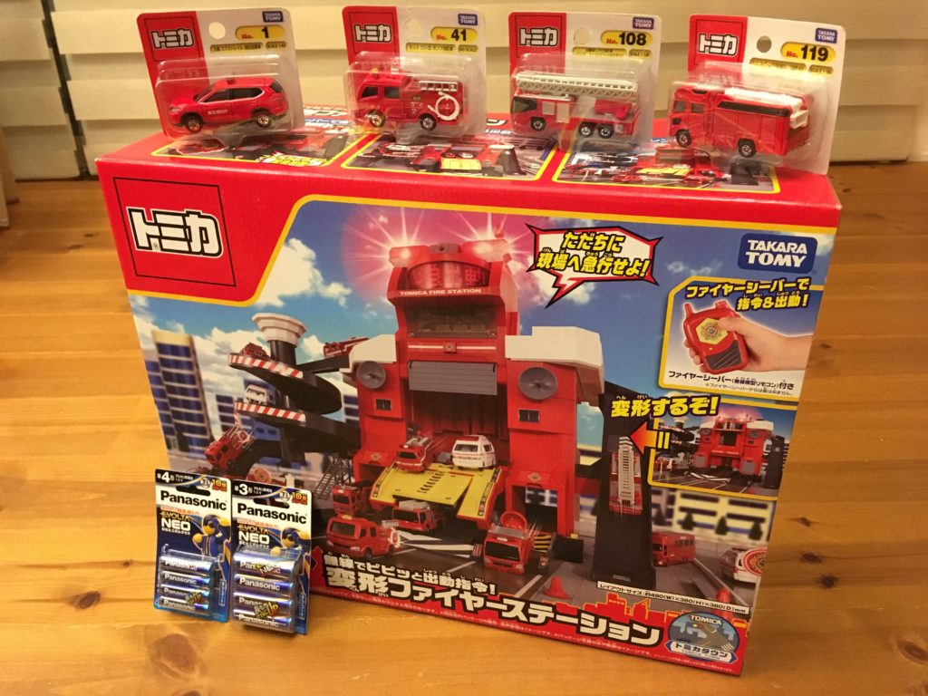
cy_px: 348
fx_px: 777
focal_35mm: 29
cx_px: 464
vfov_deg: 48.2
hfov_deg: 61.7
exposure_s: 1/15
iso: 320
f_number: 2.2
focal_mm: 4.15
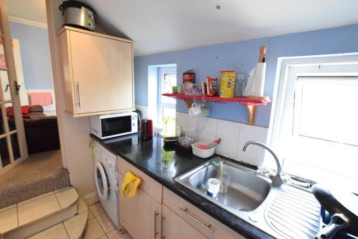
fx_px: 164
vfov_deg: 72.1
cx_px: 179
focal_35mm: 16
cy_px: 120
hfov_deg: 95.0
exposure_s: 1/125
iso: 6400
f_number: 5.6
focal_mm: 11
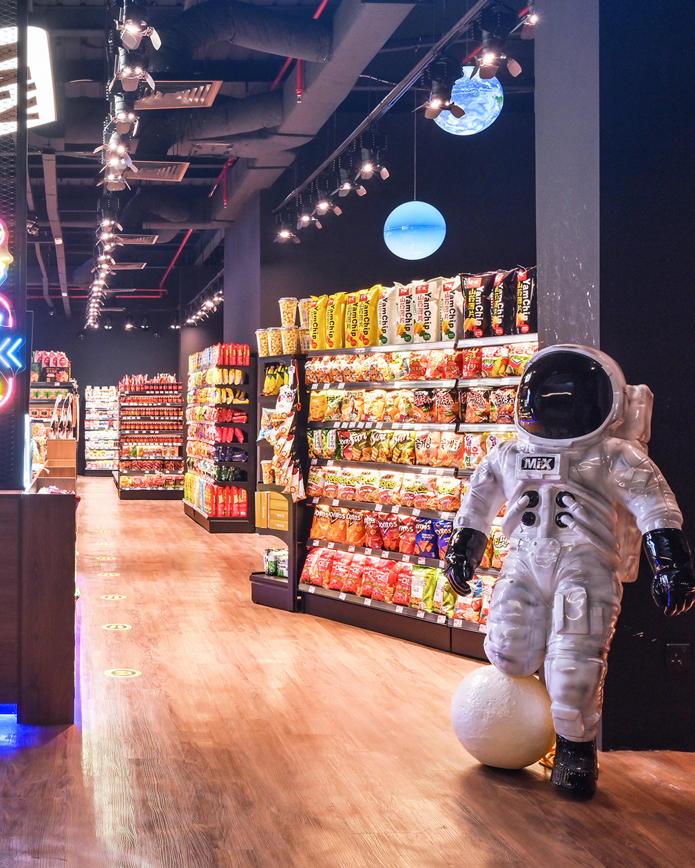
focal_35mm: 41
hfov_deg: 34.8
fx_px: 1047
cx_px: 76
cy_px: 434
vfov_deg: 45.1
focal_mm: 28.5
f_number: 11
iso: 800
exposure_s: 1/25
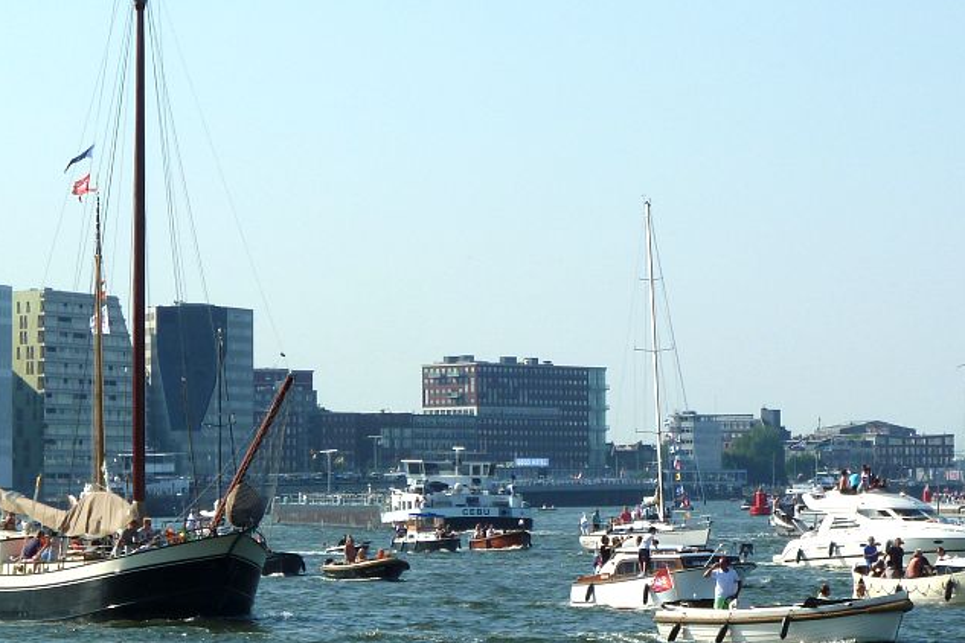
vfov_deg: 7.8
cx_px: 602
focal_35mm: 175
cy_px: 328
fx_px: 4691
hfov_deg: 11.7
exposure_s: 1/500
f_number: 5.6
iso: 80
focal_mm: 17
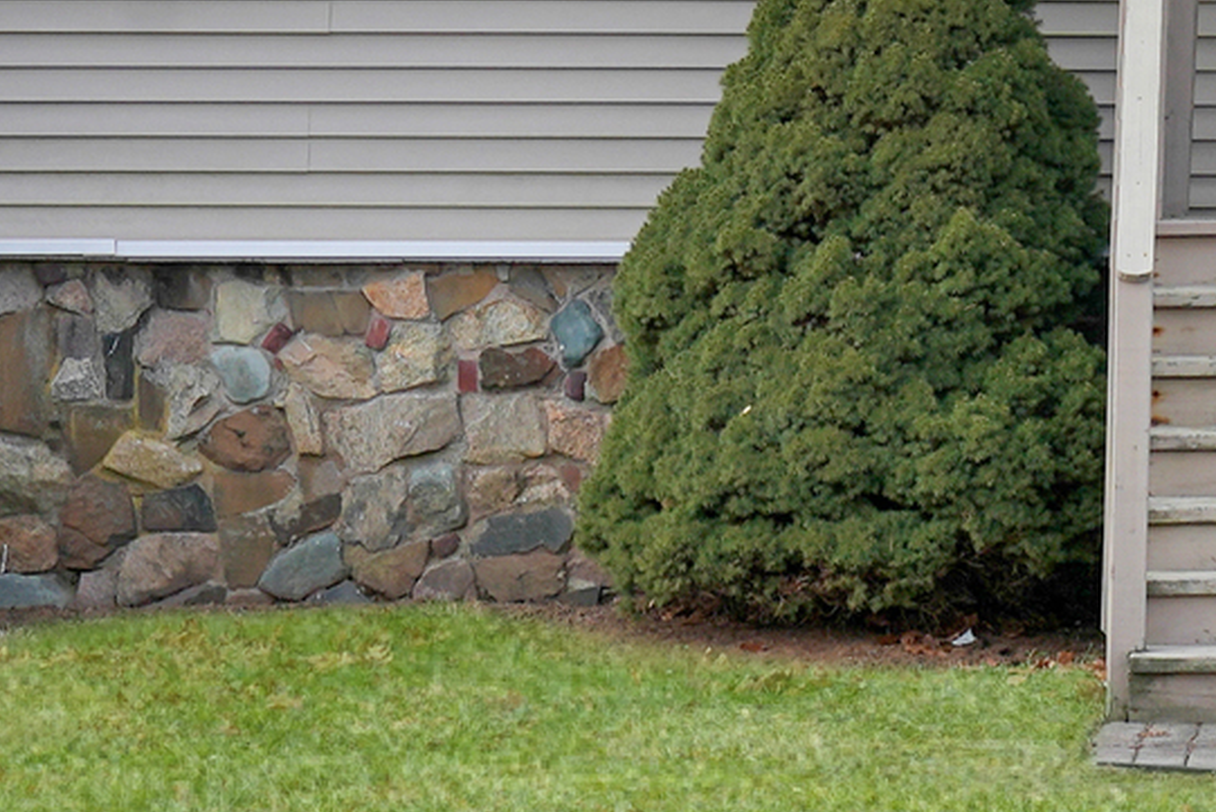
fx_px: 5946
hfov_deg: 11.4
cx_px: 1614
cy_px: 162
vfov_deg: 7.8
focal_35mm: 176
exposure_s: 1/100
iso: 125
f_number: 9
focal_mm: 31
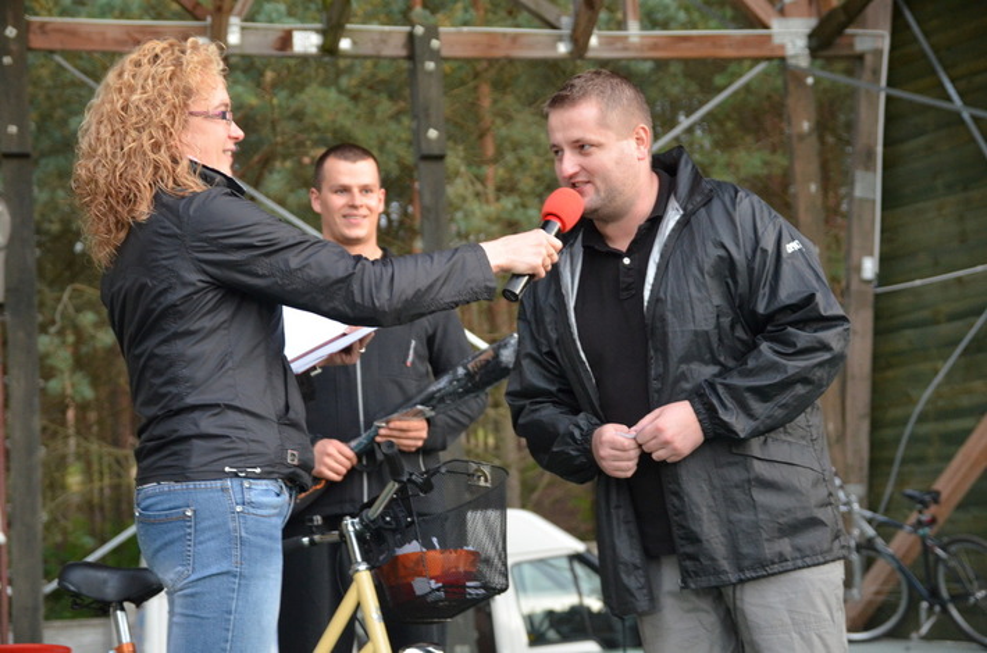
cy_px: 326
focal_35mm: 69
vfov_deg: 19.6
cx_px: 494
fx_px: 1888
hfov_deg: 29.3
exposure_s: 1/15
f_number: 3.8
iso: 1600
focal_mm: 46
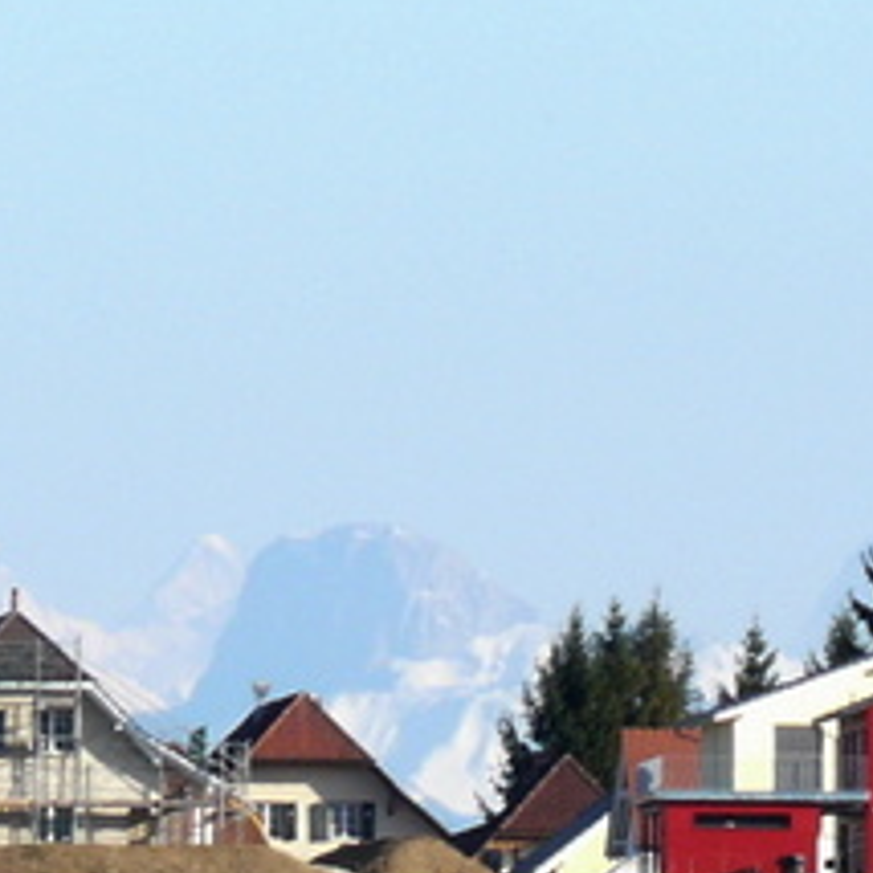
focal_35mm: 1137
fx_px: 32442
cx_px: 971
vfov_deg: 1.5
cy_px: 1411
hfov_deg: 1.5
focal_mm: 45.2
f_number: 5.6
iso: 100
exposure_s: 1/250
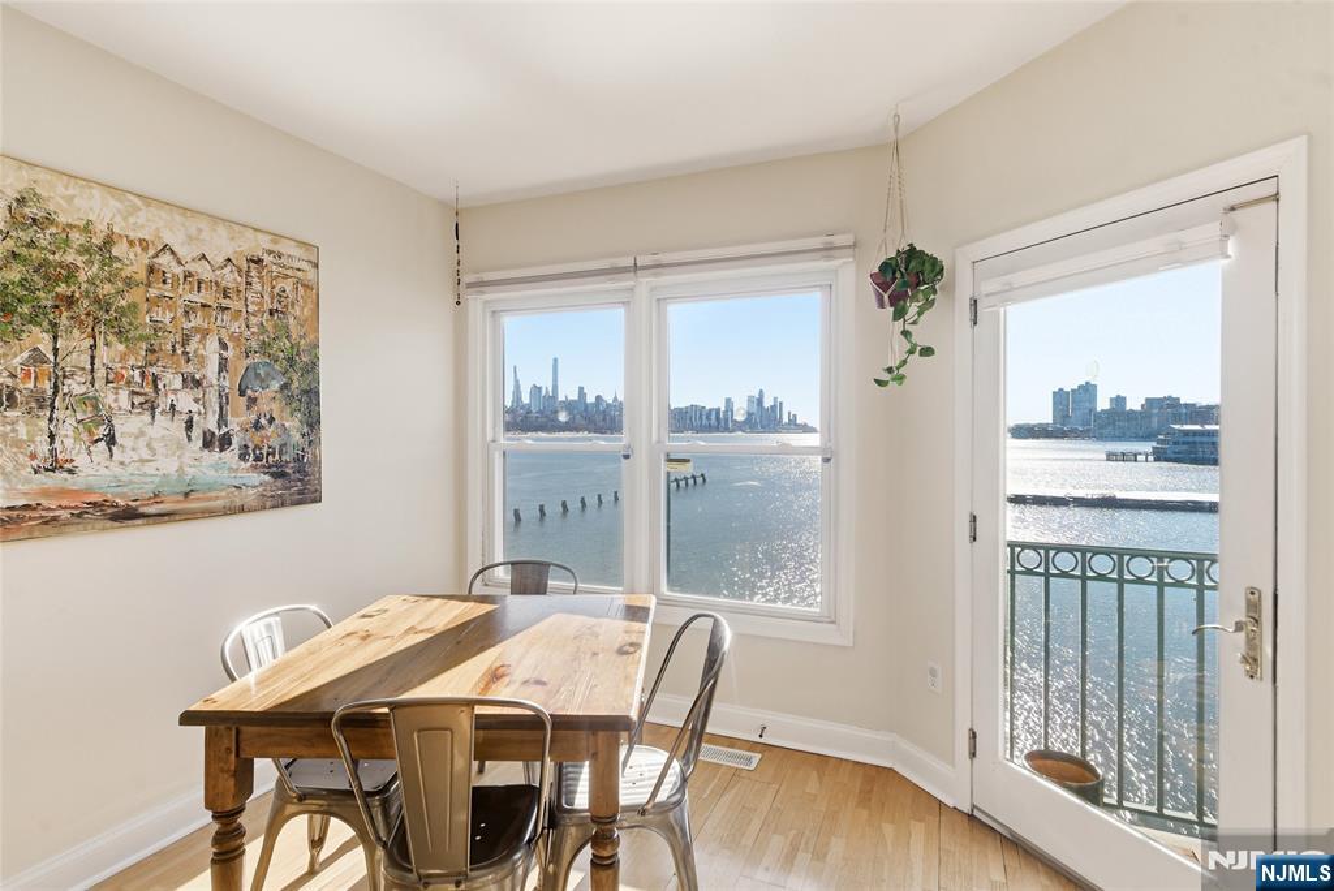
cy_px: 446
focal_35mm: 16
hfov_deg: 96.7
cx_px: 667
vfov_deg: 73.8
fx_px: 593
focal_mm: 16
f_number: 8
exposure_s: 1/800
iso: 100
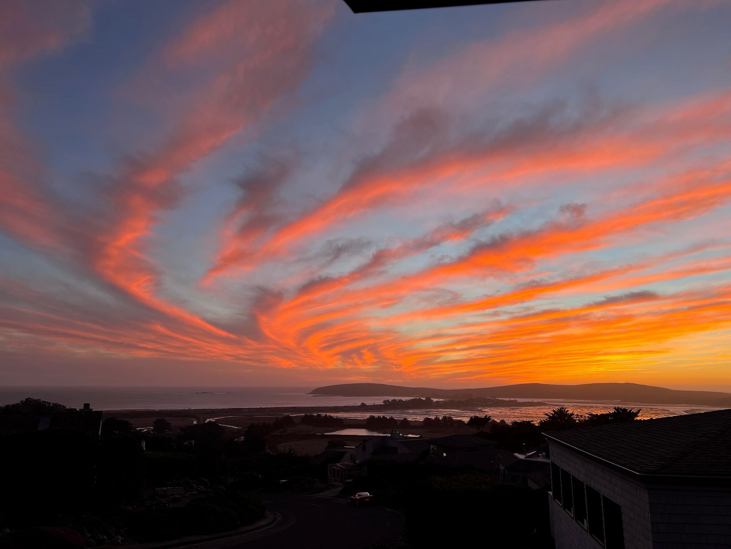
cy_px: 274
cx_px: 366
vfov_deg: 53.1
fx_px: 549
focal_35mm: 26
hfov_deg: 67.3
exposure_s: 1/234
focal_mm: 5.7
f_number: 1.5
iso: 40
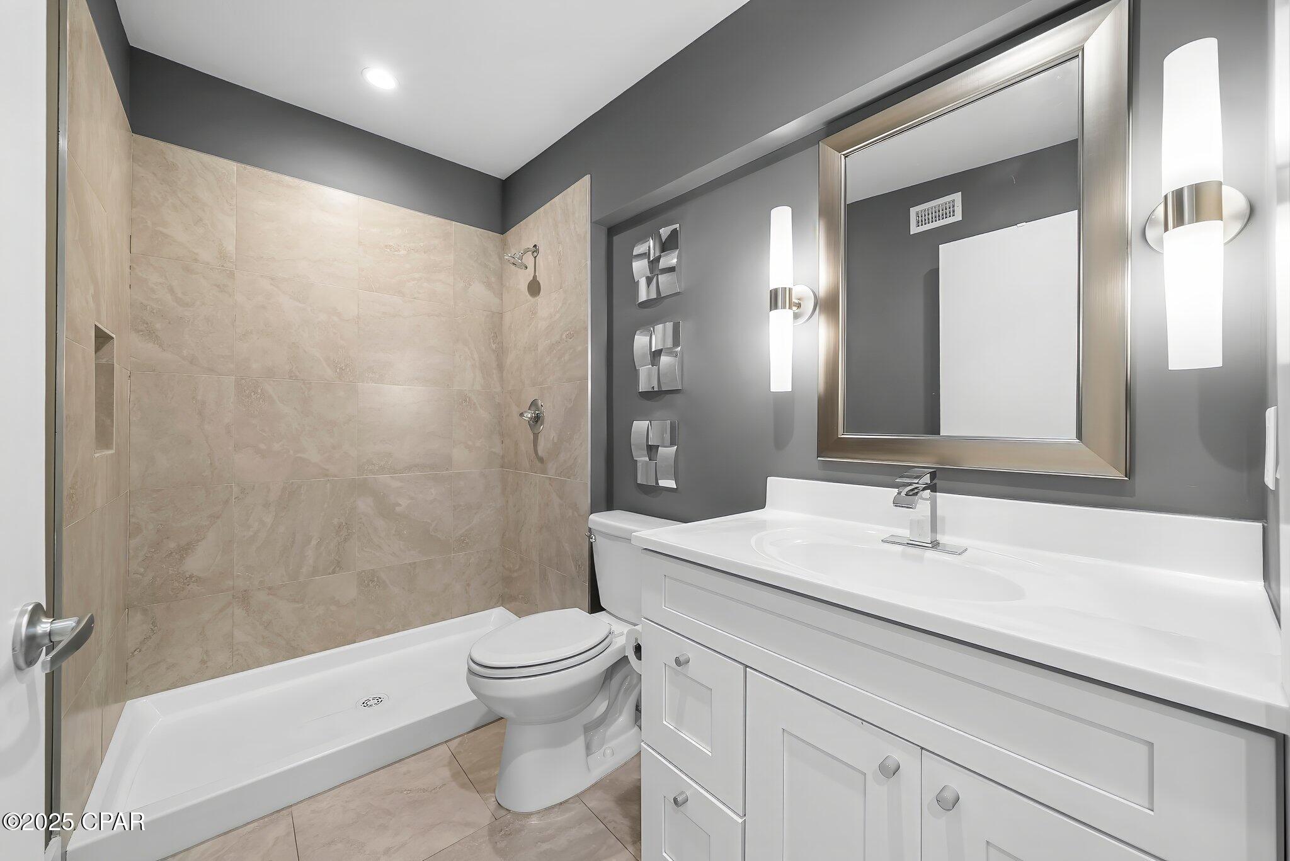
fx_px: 466
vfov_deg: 85.5
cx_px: 645
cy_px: 430
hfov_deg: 108.3
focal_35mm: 13
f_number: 8
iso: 400
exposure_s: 1/3.33
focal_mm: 13
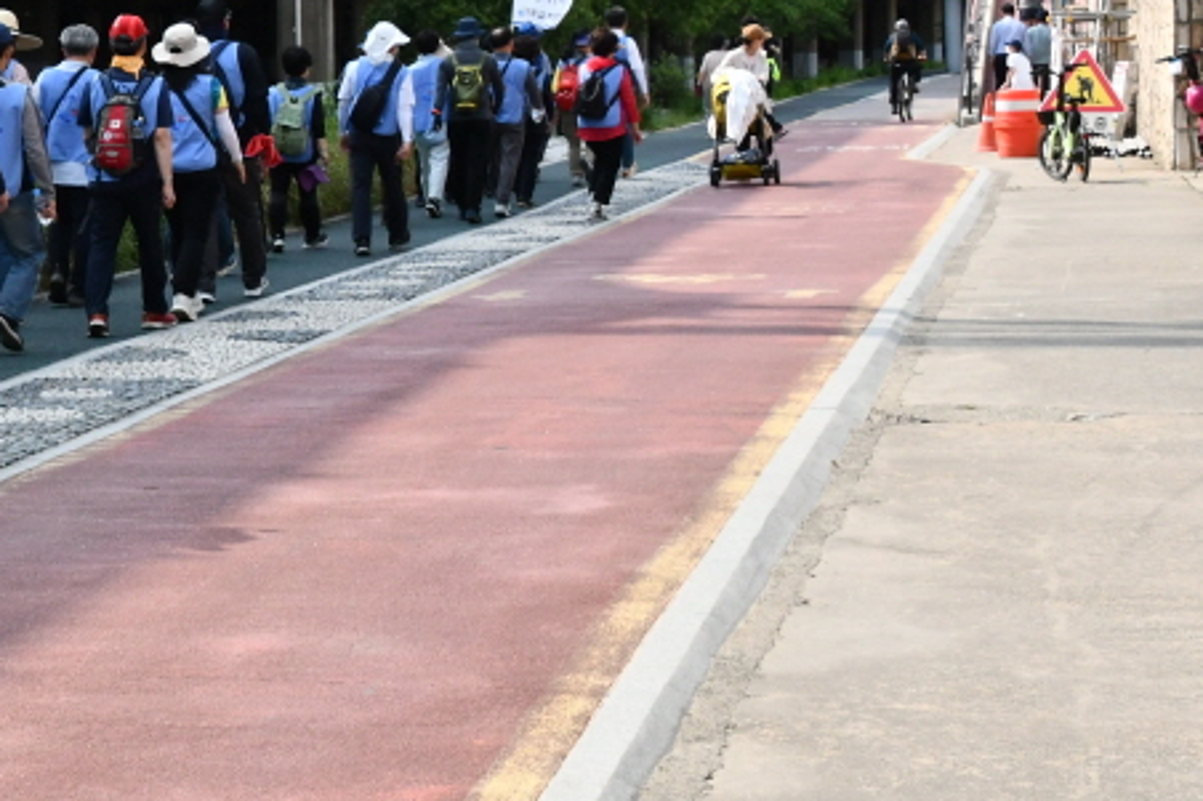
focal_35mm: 104
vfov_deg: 13.0
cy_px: 37
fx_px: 3474
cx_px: -136
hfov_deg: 18.8
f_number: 13
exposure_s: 1/640
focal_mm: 30
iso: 800
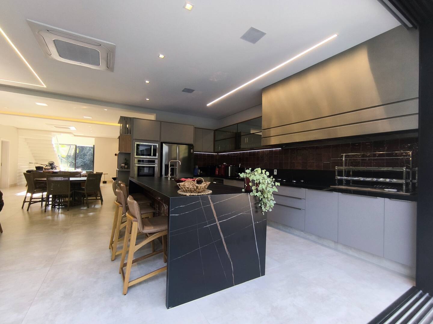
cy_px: 162
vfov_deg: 78.1
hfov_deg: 94.5
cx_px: 216
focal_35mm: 16
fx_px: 200
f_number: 2.2
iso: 64
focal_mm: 1.65
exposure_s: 1/120
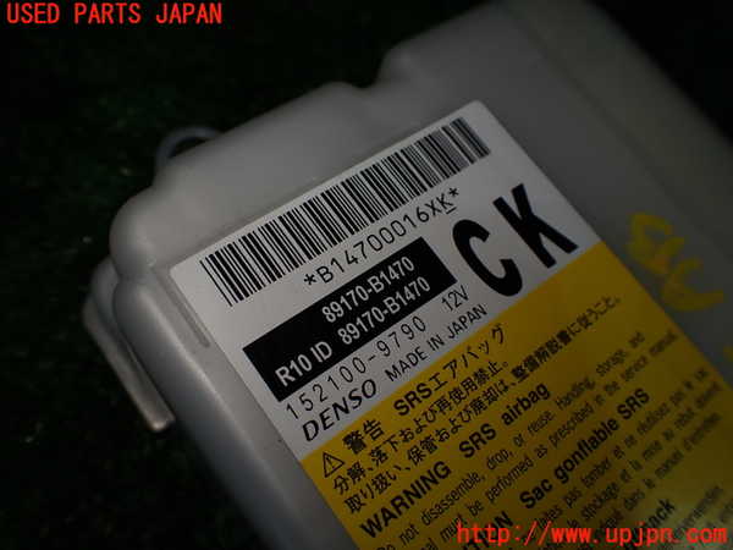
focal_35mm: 30
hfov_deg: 60.0
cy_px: 275
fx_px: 635
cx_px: 366
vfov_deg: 46.8
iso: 100
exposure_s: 1/250
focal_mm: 5.4
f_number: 3.2
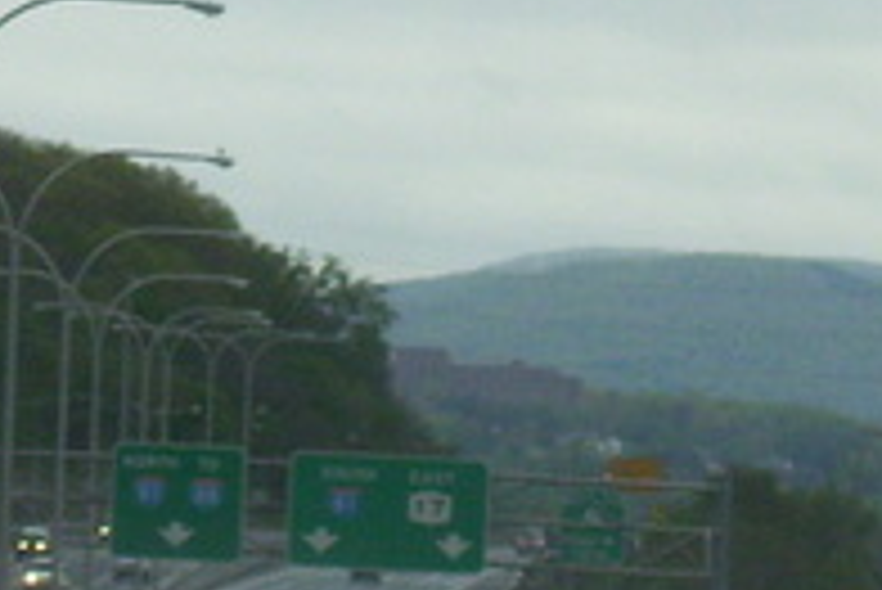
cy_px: -194
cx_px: 477
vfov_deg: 3.0
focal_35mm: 458
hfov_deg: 4.5
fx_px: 11229
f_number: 4.6
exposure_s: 1/250
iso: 250
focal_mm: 18
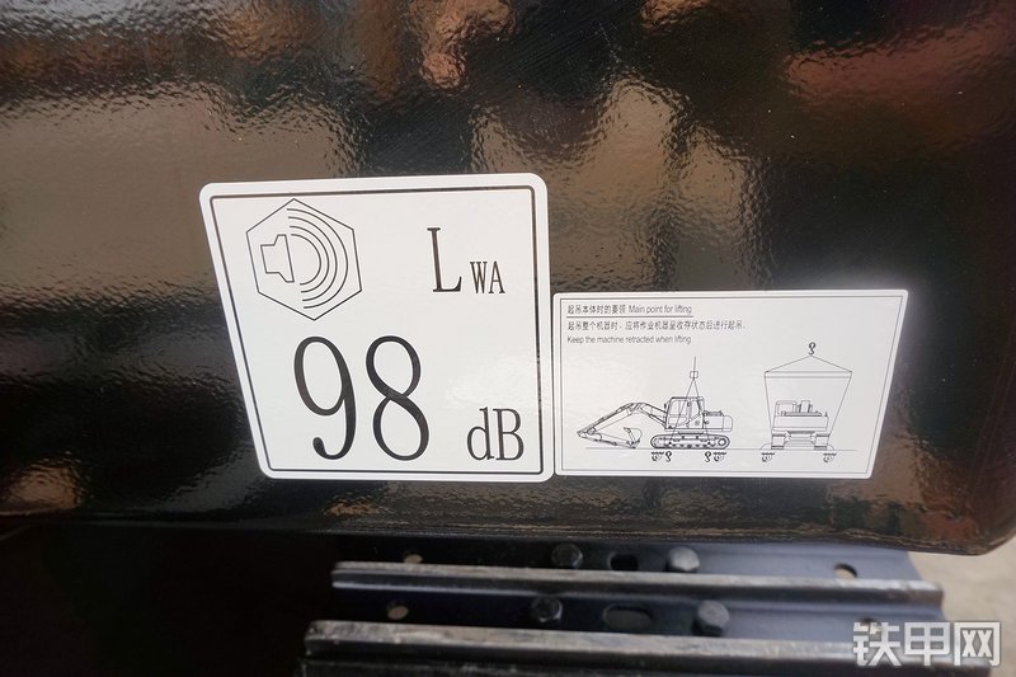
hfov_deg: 73.8
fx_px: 677
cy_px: 338
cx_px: 508
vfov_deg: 53.1
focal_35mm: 24
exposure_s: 1/125
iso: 100
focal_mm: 16
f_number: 8
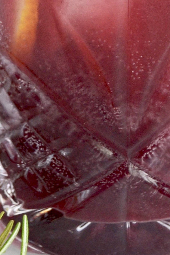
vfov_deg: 10.0
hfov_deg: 6.8
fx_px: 1424
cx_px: 87
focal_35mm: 201
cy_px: -84
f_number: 5.6
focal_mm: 32
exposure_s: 1/125
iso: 320
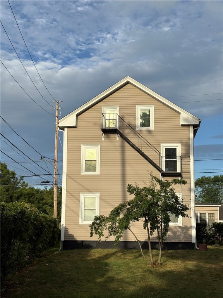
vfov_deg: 36.8
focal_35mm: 52
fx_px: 447
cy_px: 149
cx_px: 112
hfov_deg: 28.0
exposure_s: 1/2639
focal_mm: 5.96
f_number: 1.6
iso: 32
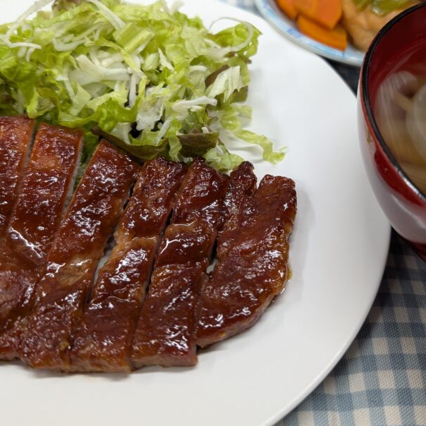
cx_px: 248
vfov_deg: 45.7
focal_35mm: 36
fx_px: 501
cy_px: 163
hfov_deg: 45.9
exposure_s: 1/60
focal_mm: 6.9
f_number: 1.68
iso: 58
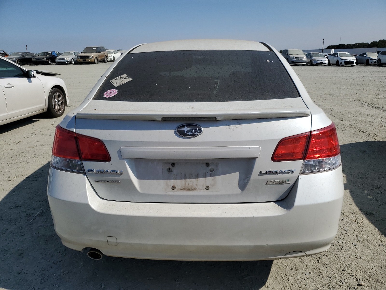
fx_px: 290
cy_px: 145
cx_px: 193
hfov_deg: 67.3
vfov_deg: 53.1
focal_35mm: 26
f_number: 1.5
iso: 50
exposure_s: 1/10000
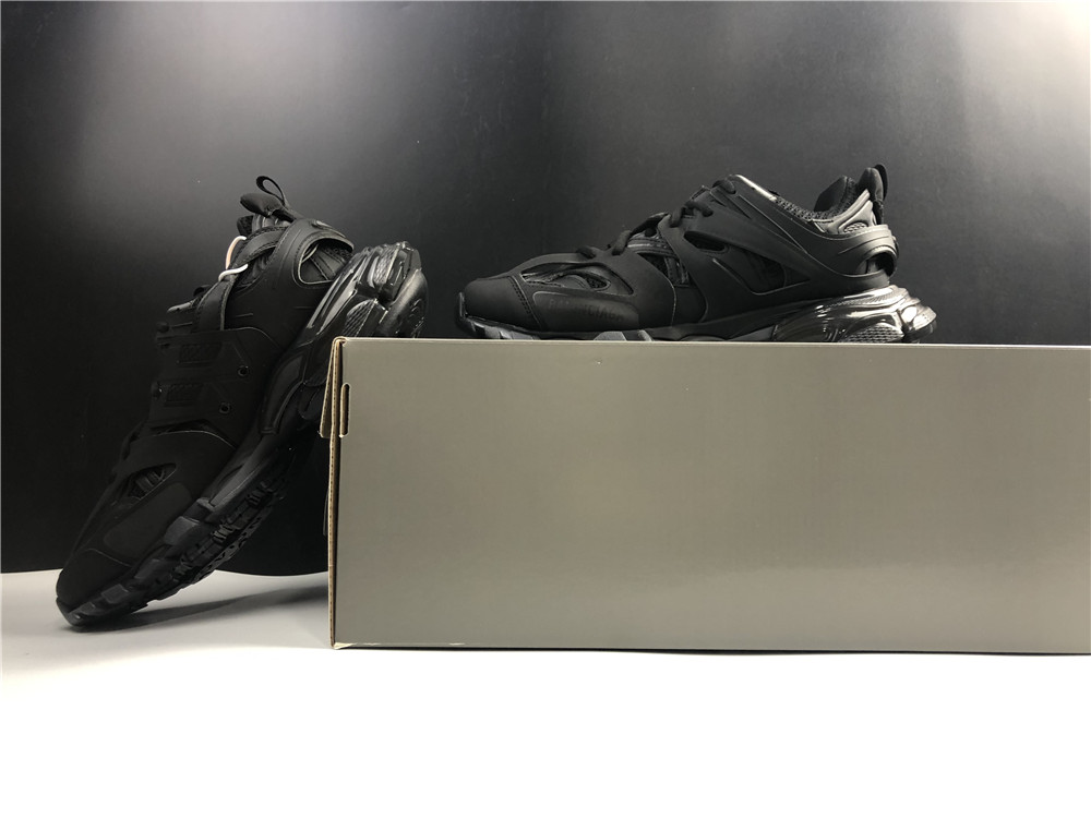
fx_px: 882
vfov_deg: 49.7
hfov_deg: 63.4
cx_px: 546
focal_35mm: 28
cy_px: 409
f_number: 1.8
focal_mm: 4
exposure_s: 1/20
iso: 32
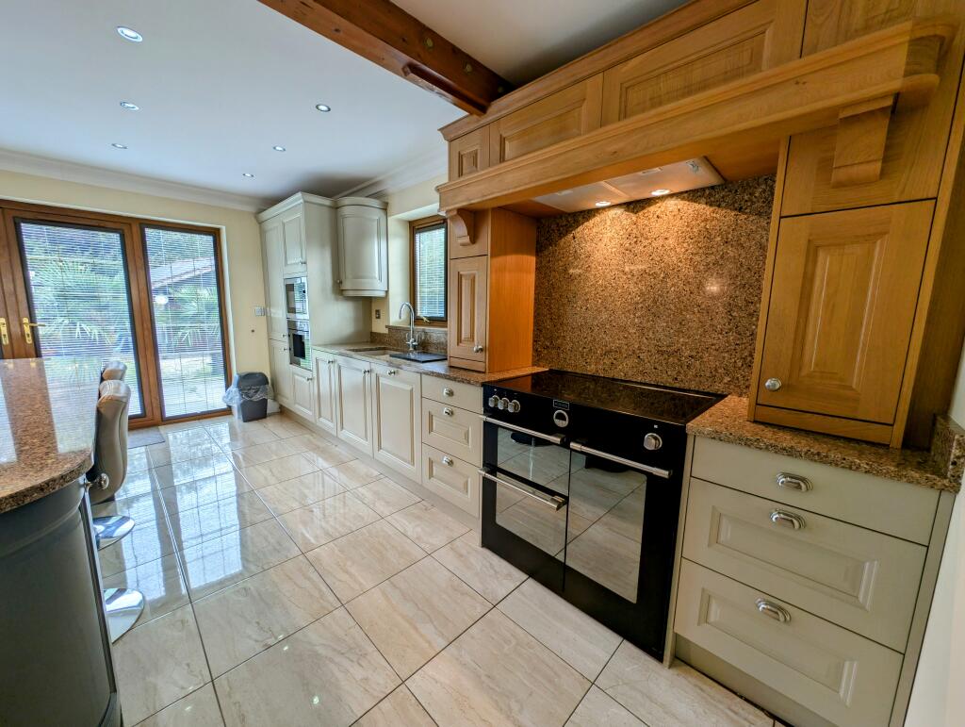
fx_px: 335
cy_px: 364
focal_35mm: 12
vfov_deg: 94.6
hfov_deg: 110.5
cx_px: 482
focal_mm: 2.23
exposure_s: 1/35.3
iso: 38
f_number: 1.95
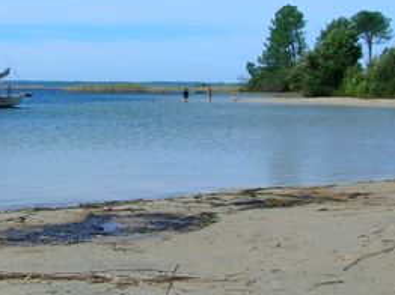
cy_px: 104
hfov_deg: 24.5
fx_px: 889
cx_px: 62
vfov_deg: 18.8
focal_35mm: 78
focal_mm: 5.7
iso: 50
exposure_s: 1/515
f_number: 4.9
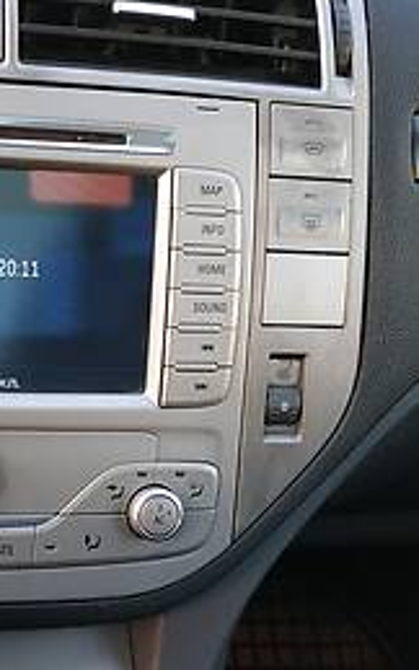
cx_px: -44
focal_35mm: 59
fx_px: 1077
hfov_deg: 20.9
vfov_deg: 34.5
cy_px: 354
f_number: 1.9
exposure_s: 1/33
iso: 200
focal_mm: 3.9
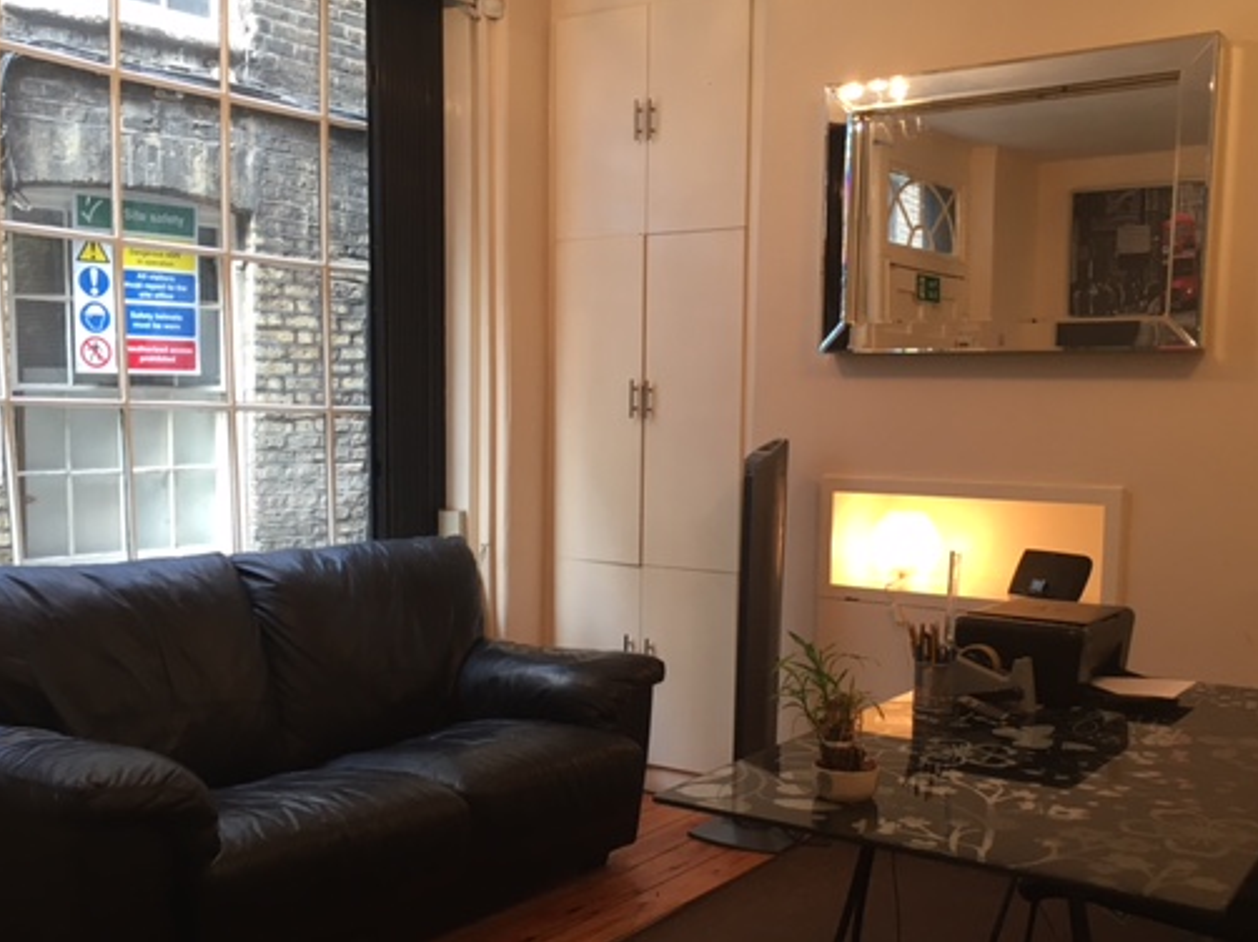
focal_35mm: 37
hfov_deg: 50.1
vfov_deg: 38.5
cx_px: 672
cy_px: 546
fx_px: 1344
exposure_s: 1/33
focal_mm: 4.15
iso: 80
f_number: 2.2
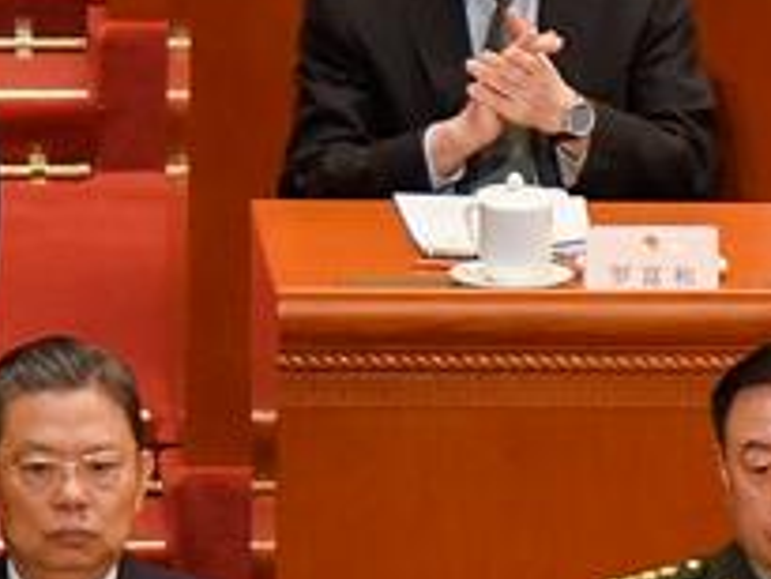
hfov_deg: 1.9
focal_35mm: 1057
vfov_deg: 1.4
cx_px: 455
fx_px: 23556
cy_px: -372
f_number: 2.8
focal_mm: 200
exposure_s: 1/400
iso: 1600
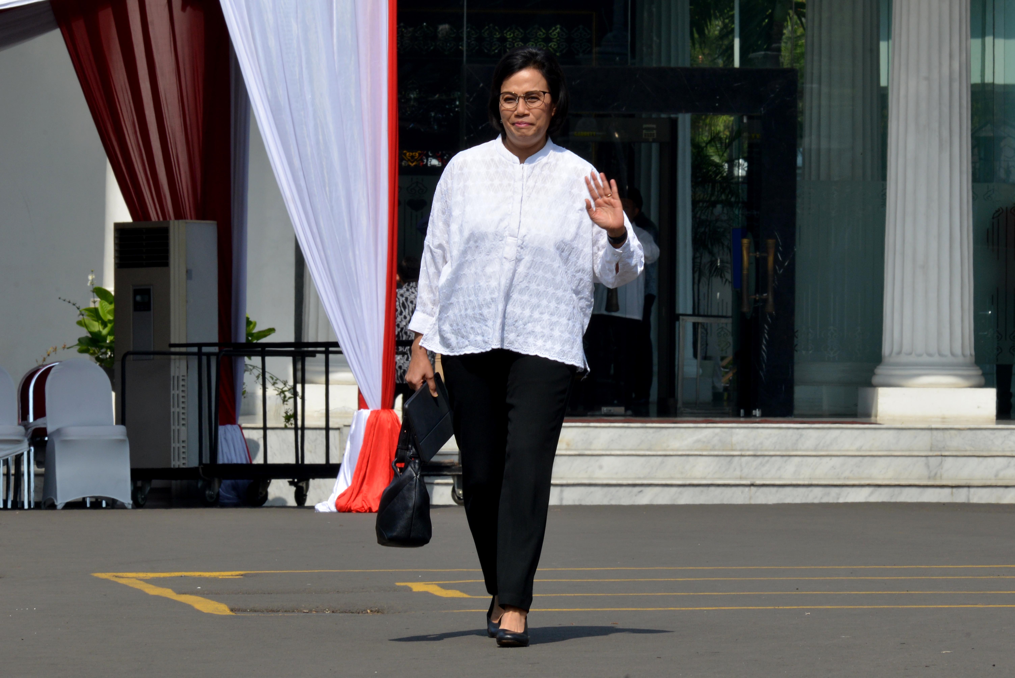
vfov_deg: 6.9
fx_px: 5641
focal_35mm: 200
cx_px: 508
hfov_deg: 10.3
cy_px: 339
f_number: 20
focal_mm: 200
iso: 400
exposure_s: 1/200
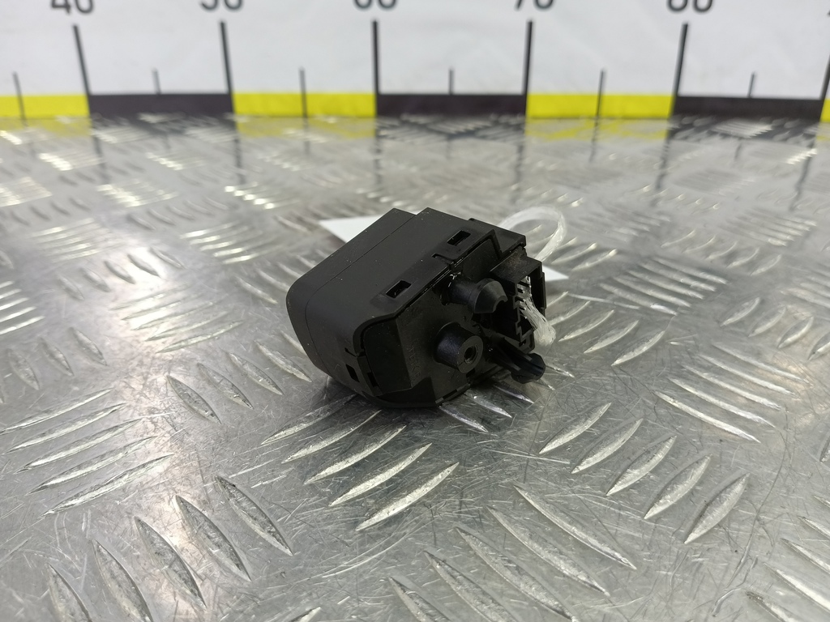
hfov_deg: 73.9
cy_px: 311
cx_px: 415
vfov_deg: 58.9
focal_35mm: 23
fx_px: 551
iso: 143
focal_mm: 4.11
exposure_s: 1/50
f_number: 1.6
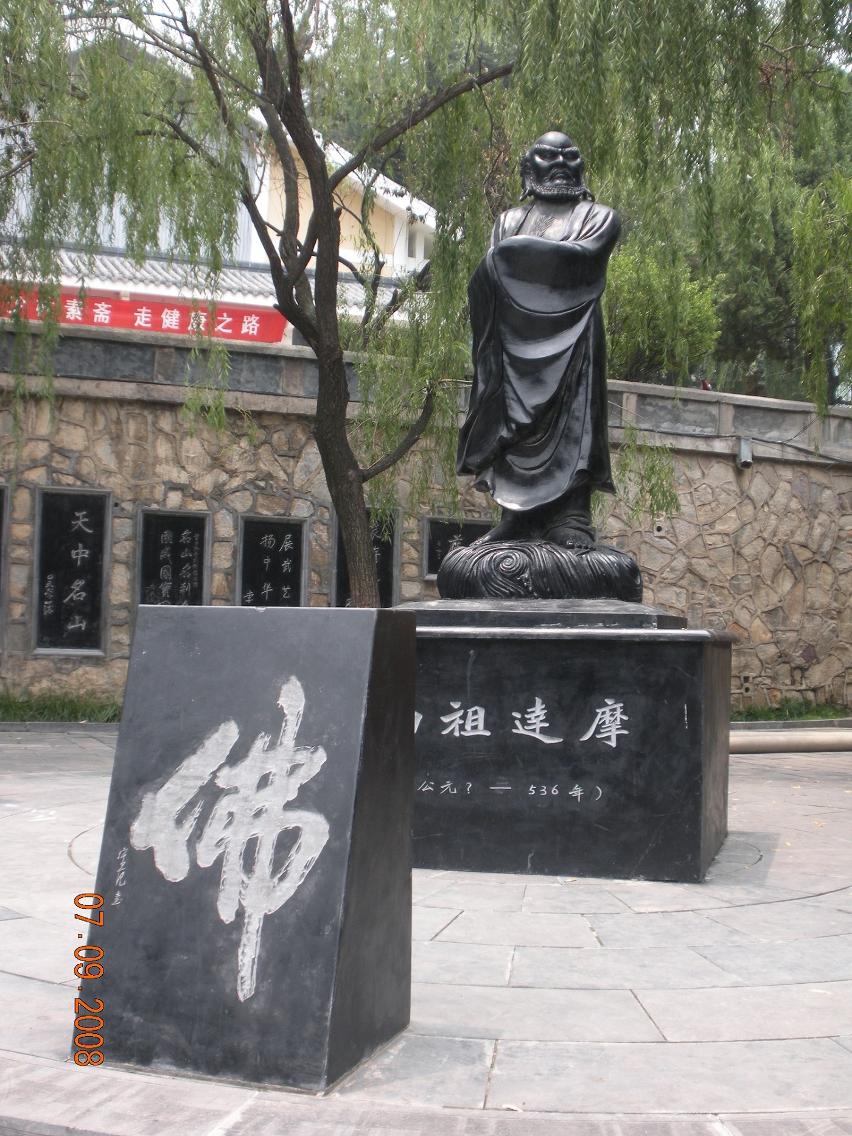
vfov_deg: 42.9
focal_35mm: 44
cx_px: 426
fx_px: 1444
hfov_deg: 32.9
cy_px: 568
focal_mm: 7.7
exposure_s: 1/93.8
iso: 64
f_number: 4
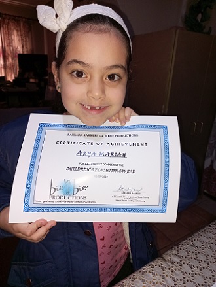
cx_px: 108
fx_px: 208
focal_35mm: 25
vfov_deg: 69.3
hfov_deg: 54.9
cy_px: 144
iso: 100
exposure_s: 1/50
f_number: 1.8
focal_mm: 4.6
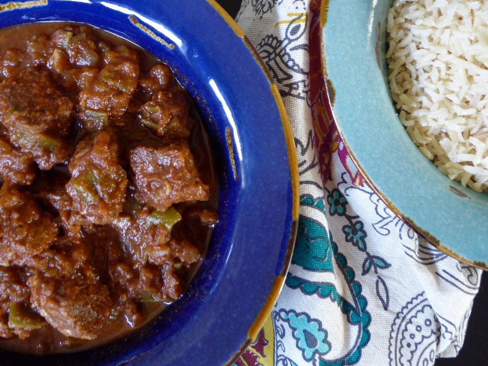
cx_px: 244
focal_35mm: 40
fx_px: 564
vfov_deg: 36.0
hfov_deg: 46.8
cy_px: 183
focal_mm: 7.2
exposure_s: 1/6
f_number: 3.8
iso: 400
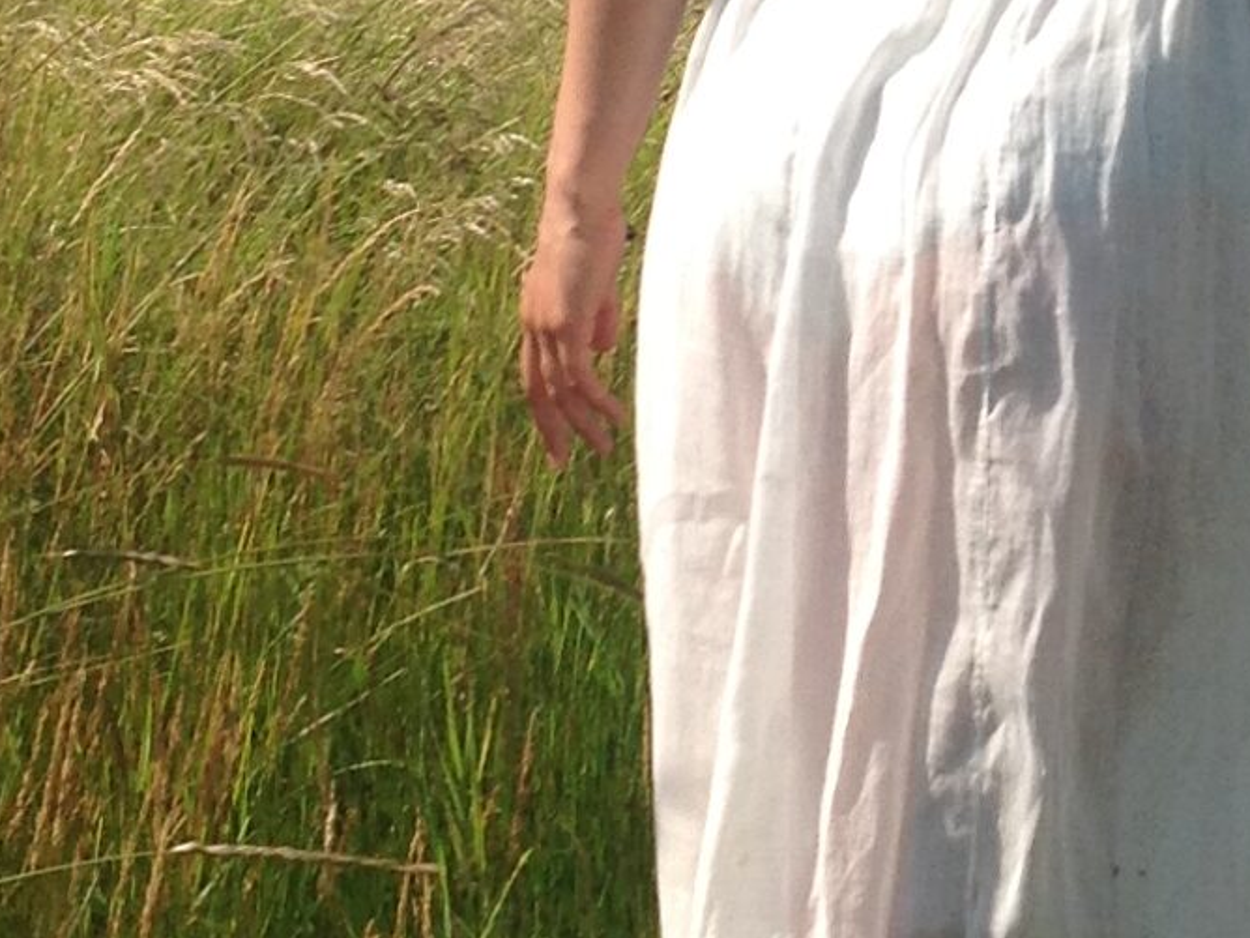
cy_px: -228
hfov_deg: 14.4
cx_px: 1297
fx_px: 4839
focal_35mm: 134
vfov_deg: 10.8
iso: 50
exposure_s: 1/2326
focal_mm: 4.28
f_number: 2.4
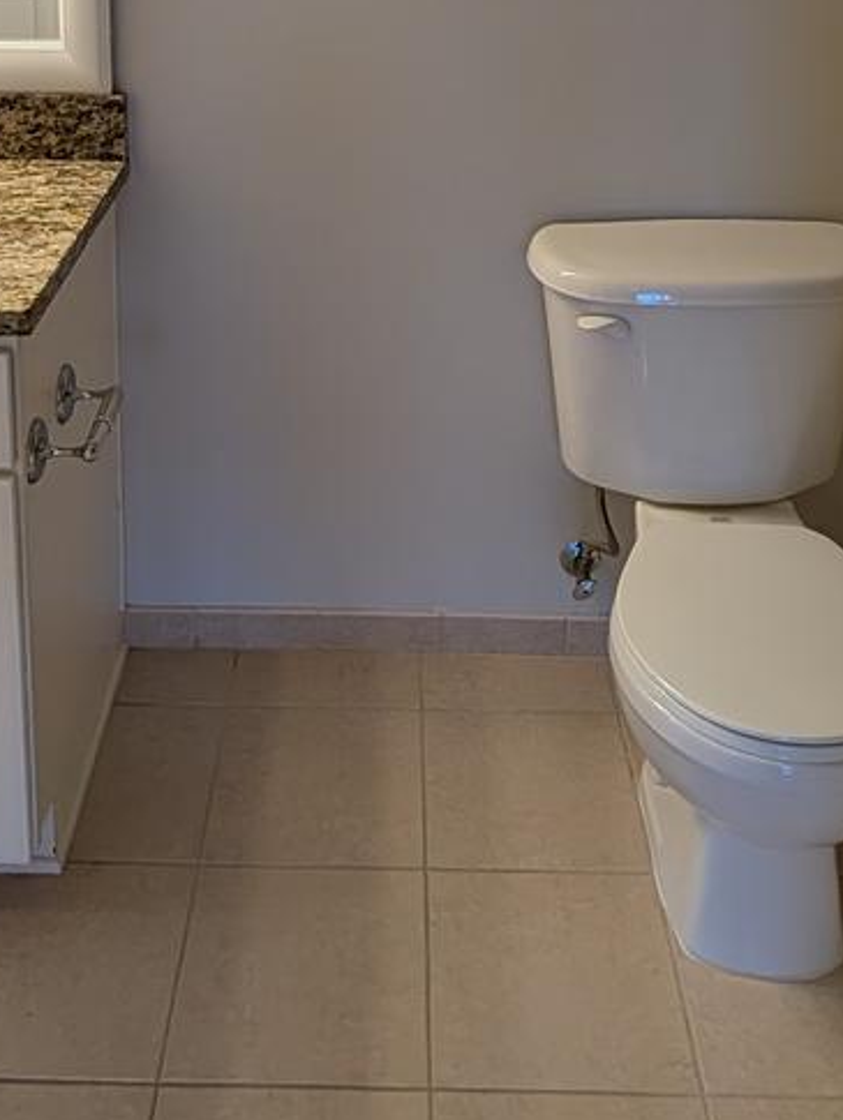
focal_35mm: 38
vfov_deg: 42.1
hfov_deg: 37.8
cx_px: 376
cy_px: -12
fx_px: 1231
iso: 38
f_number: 1.7
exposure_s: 1/150
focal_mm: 2.02
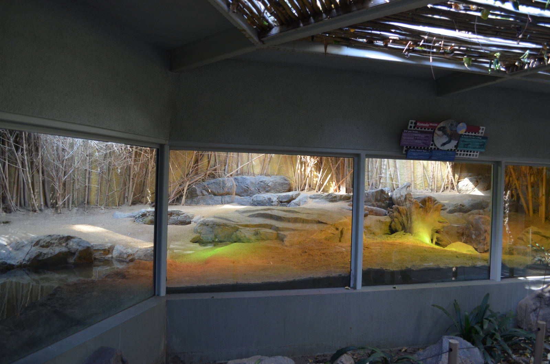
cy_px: 182
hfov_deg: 67.5
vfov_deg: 47.7
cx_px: 275
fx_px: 412
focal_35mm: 27
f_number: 3.5
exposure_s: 1/50
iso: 800
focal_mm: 18
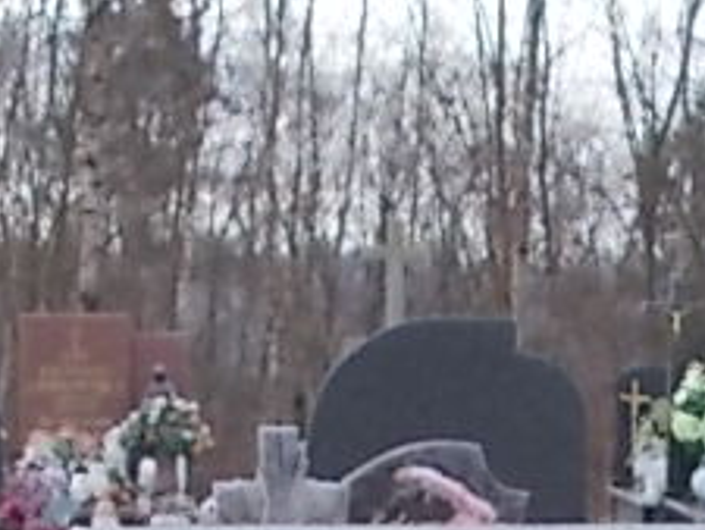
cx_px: 592
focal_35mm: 185
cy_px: 1295
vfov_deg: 7.5
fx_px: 3770
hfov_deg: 10.6
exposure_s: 1/200
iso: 80
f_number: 3.2
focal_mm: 4.6
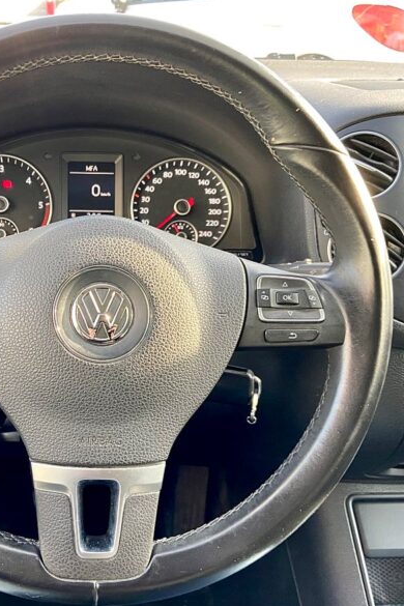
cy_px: 309
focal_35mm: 37
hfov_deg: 35.2
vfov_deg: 51.9
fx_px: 623
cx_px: 106
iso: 125
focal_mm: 4.25
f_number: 1.8
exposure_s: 1/83
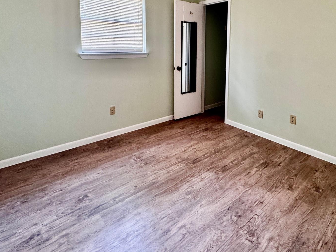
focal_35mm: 21
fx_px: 204
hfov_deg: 78.7
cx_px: 187
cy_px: 64
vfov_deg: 60.1
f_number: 2.2
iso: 200
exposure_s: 1/60
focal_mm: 2.22
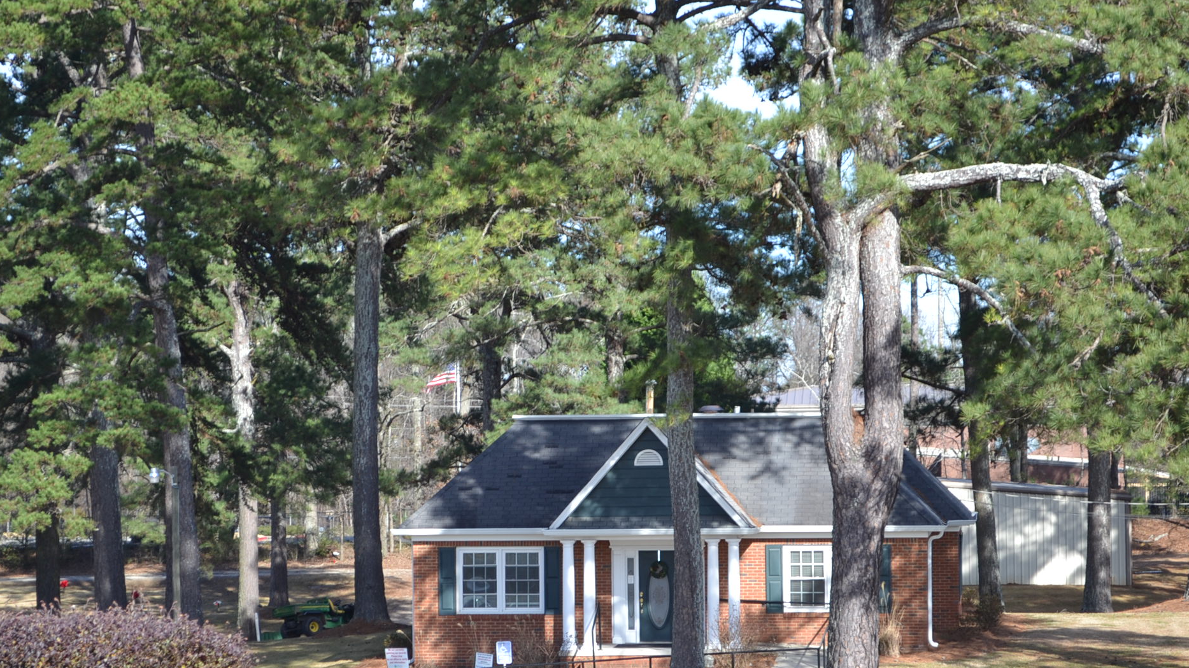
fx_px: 3362
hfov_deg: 20.1
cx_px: 625
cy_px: 432
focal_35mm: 107
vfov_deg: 11.3
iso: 100
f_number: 6.3
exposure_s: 1/160
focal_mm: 55
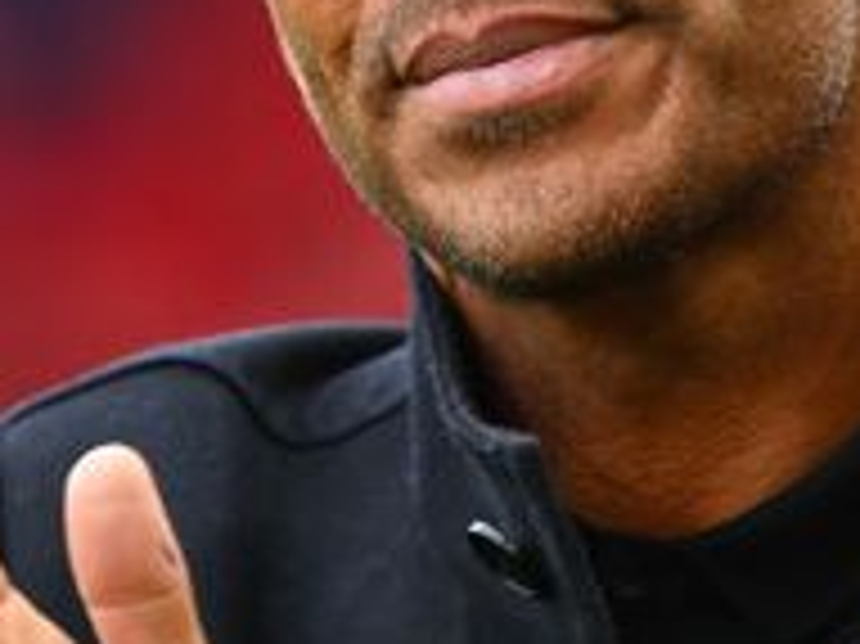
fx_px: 41985
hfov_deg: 1.2
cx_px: 630
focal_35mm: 1691
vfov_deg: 0.9
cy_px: 297
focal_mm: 400
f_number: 3.2
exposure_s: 1/1000
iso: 1250
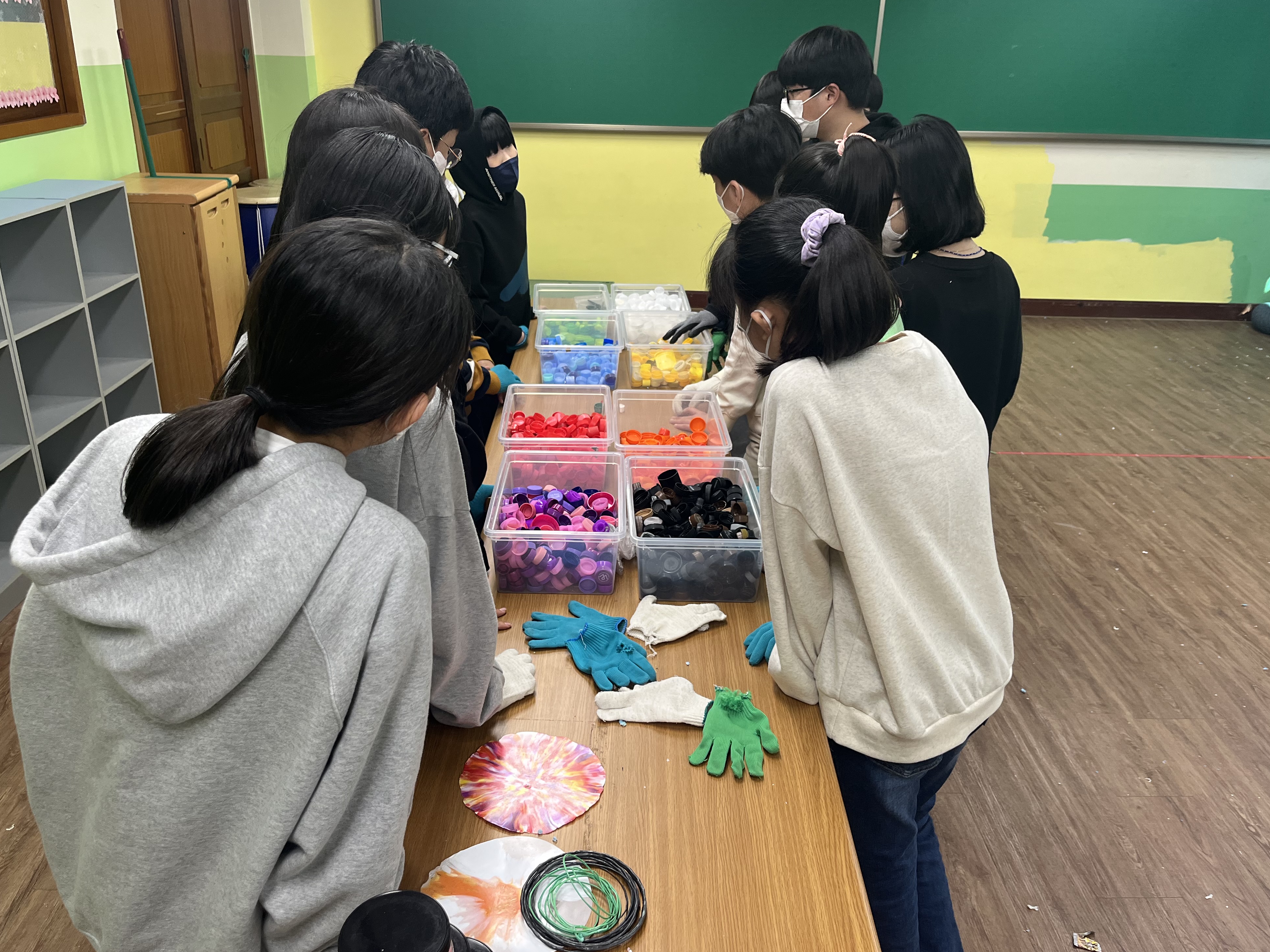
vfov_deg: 51.3
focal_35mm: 27
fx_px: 991
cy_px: 459
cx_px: 614
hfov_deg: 65.3
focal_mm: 5.1
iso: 125
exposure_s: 1/120
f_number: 1.6
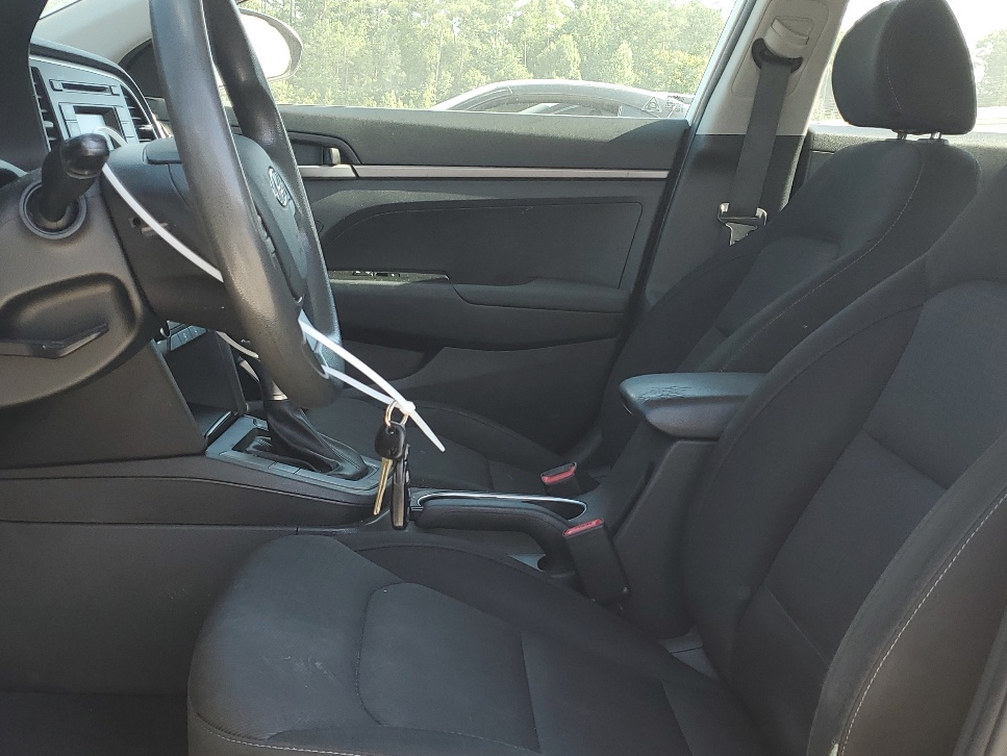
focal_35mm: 43
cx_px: 545
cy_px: 462
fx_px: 1251
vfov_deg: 33.5
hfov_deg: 43.8
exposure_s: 1/278
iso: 50
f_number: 1.5
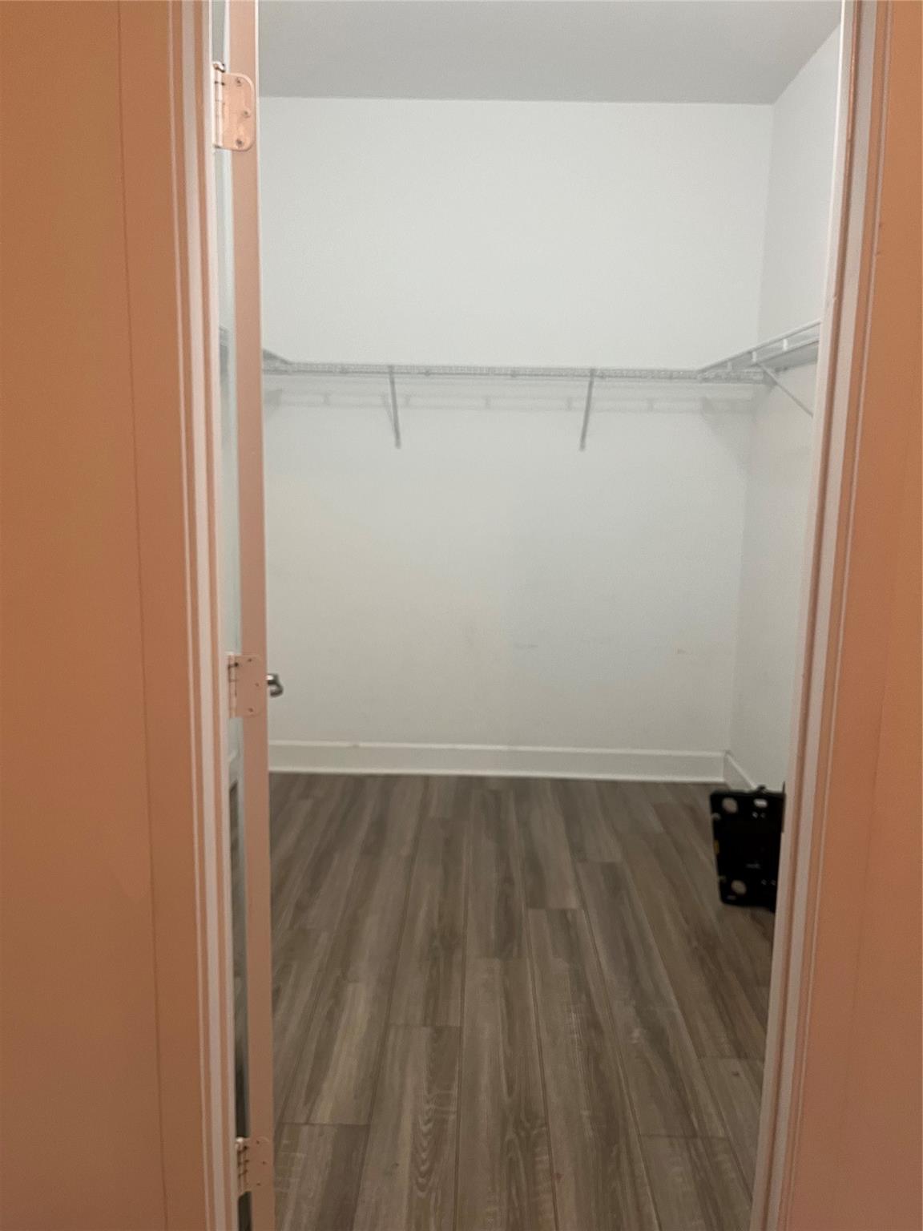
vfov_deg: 67.3
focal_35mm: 26
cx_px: 462
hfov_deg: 53.1
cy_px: 616
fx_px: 924
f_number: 1.6
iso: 200
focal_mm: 5.1
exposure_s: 1/60
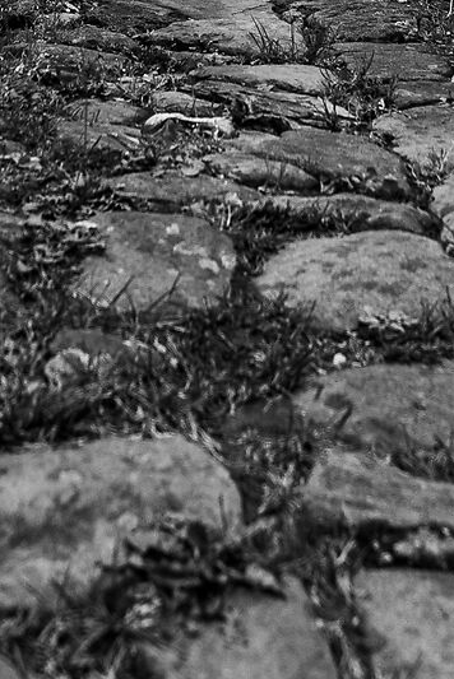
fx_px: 1360
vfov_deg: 21.0
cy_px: -483
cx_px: 286
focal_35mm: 72
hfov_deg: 18.9
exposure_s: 1/160
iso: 100
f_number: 5.6
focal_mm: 16
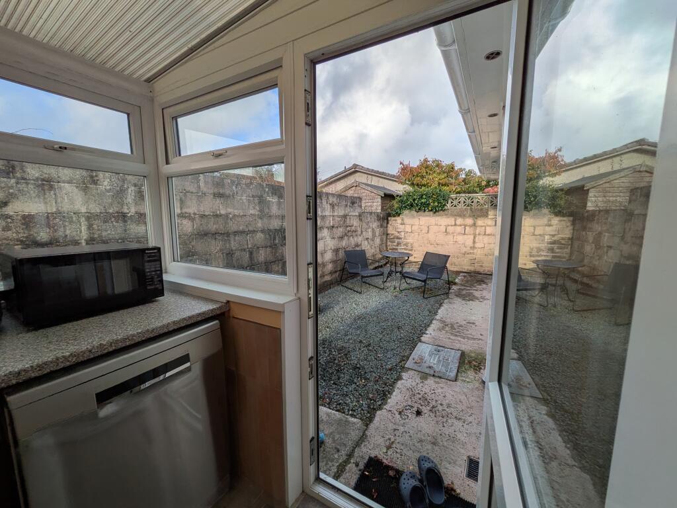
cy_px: 254
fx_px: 274
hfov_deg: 102.1
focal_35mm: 14
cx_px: 338
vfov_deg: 85.7
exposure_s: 1/1458
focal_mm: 1.83
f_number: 2.2
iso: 55
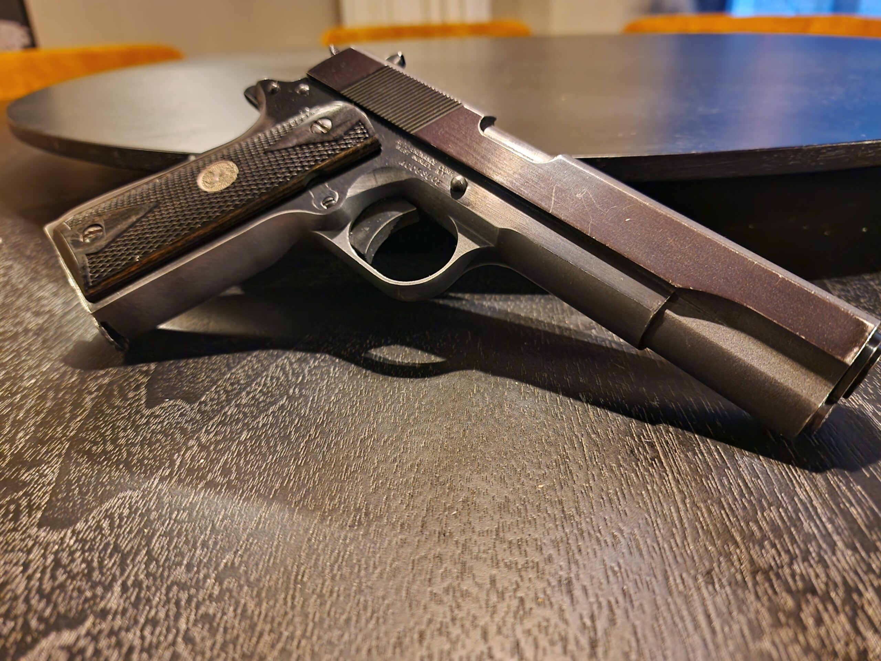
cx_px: 440
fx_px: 585
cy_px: 330
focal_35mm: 23
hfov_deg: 73.9
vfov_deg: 58.9
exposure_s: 1/20
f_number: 1.8
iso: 1250
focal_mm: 6.4
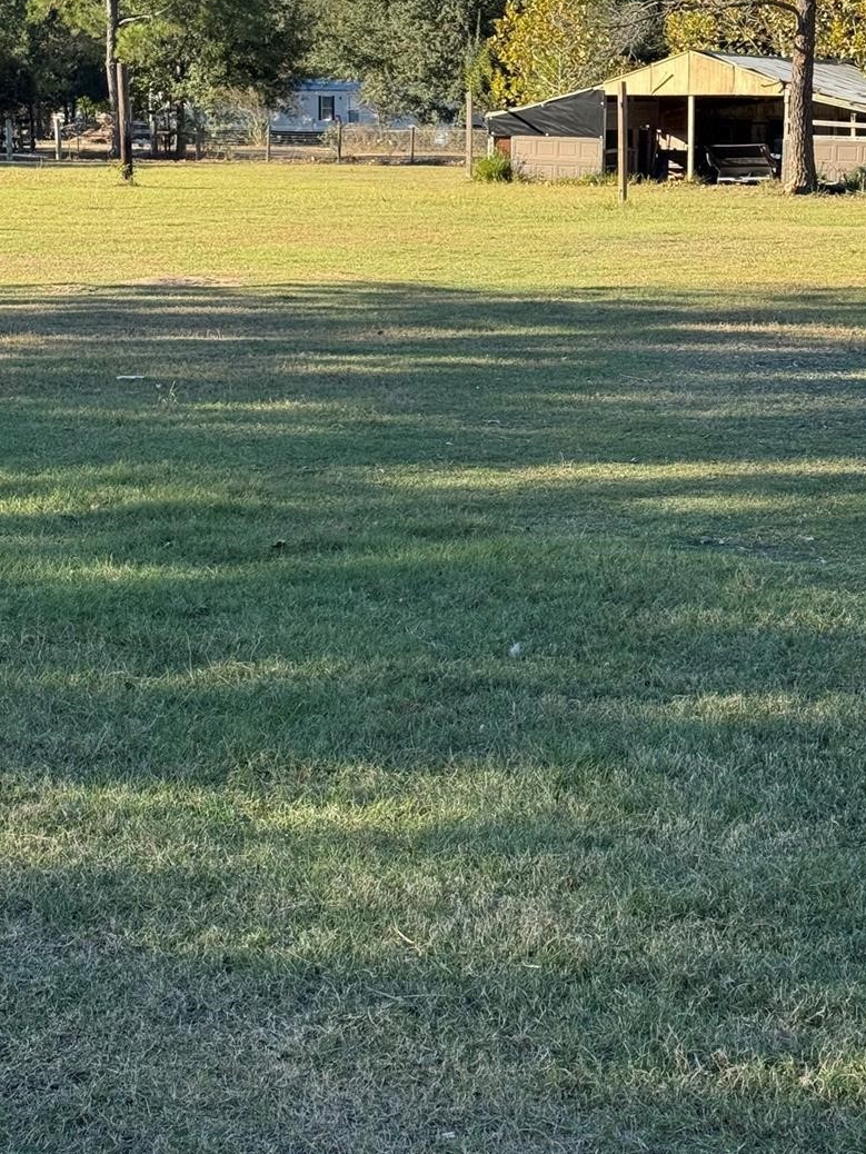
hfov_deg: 20.7
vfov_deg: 27.2
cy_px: 376
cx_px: 560
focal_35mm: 71
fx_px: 2367
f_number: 1.78
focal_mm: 6.76
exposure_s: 1/1869
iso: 64
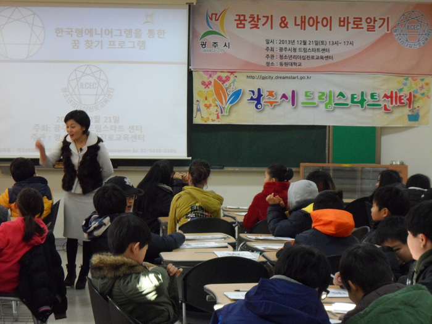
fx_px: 1298
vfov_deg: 14.2
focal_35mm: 104
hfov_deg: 18.9
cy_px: 162
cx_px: 216
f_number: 5.1
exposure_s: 1/45
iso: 400
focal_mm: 19.6
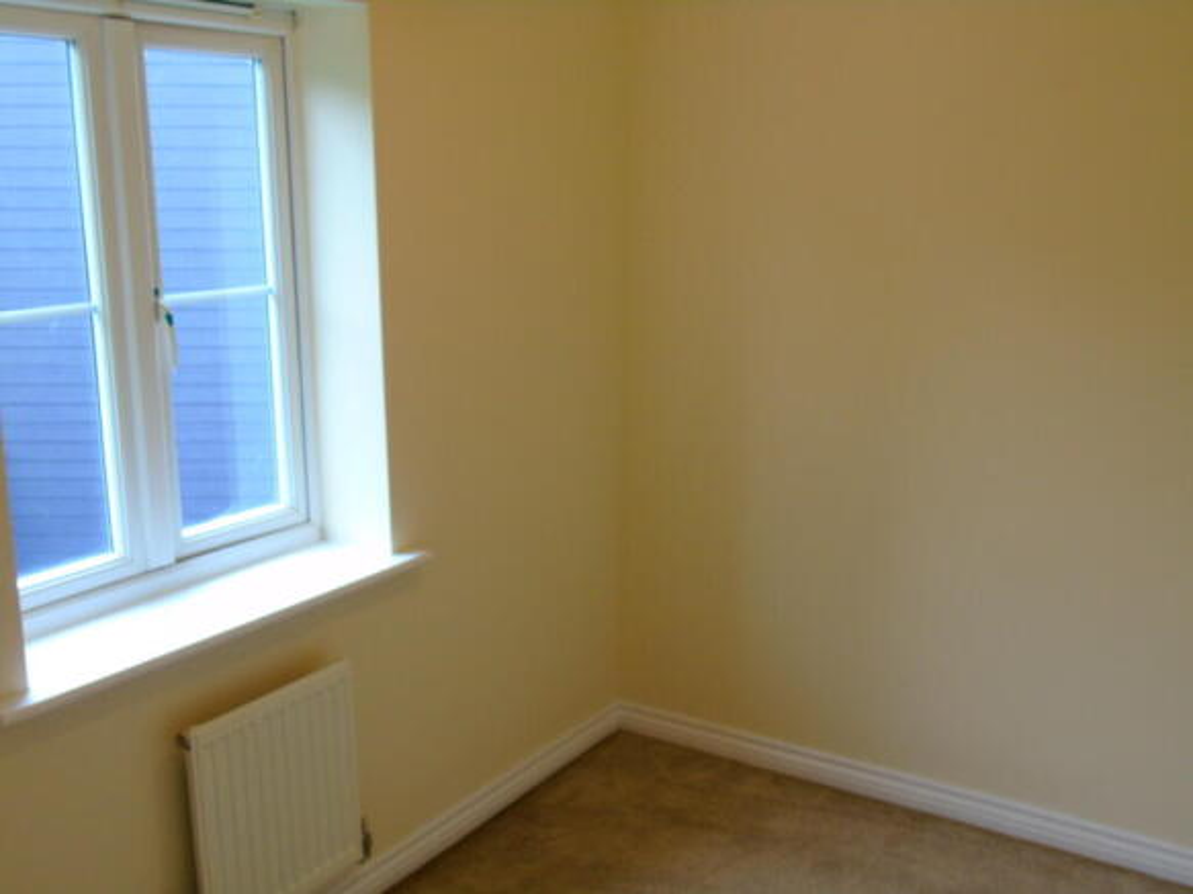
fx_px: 1172
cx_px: 596
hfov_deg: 54.0
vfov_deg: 41.8
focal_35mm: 34
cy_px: 447
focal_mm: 6.1
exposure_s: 1/30
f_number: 3.8
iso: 100
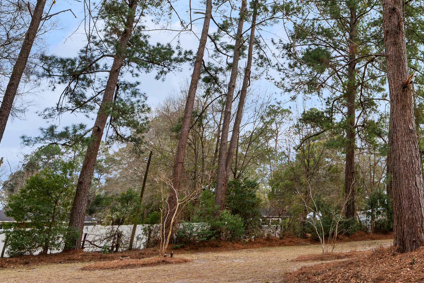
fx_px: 448
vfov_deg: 32.8
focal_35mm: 38
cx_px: 406
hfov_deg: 44.5
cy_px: 14
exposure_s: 1/30
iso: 100
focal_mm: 16
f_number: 6.3
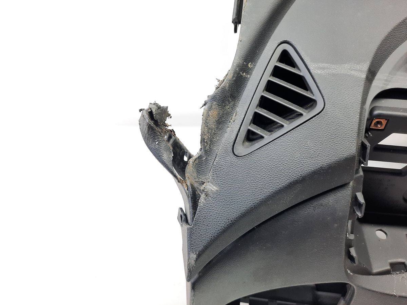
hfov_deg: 69.4
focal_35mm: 25
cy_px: 152
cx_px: 204
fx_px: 294
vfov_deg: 54.9
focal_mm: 4.6
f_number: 2
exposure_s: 1/50
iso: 160
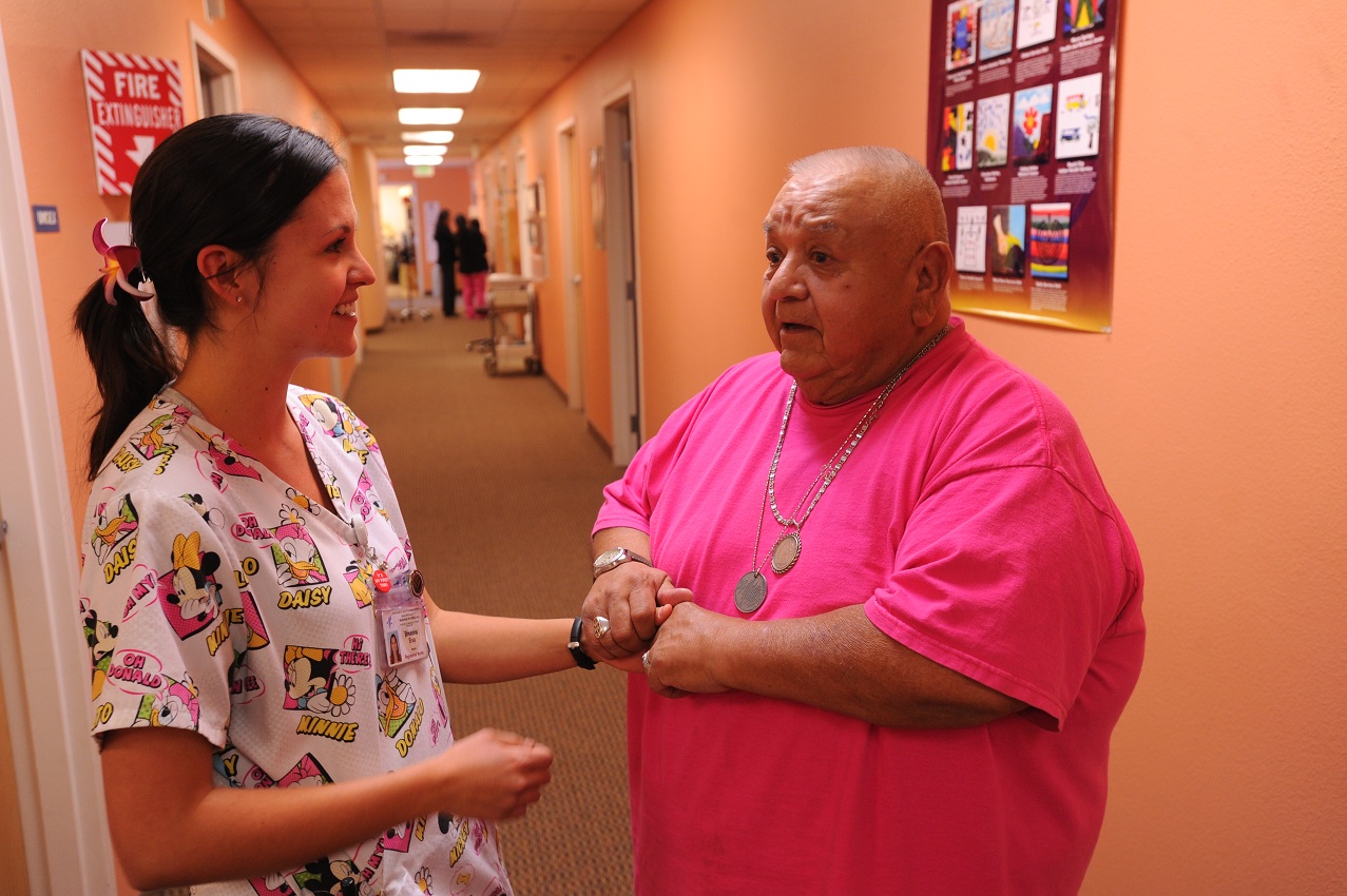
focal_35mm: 32
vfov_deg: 41.1
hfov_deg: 58.7
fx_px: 1197
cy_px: 448
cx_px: 674
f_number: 4.8
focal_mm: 32
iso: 1100
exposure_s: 1/60
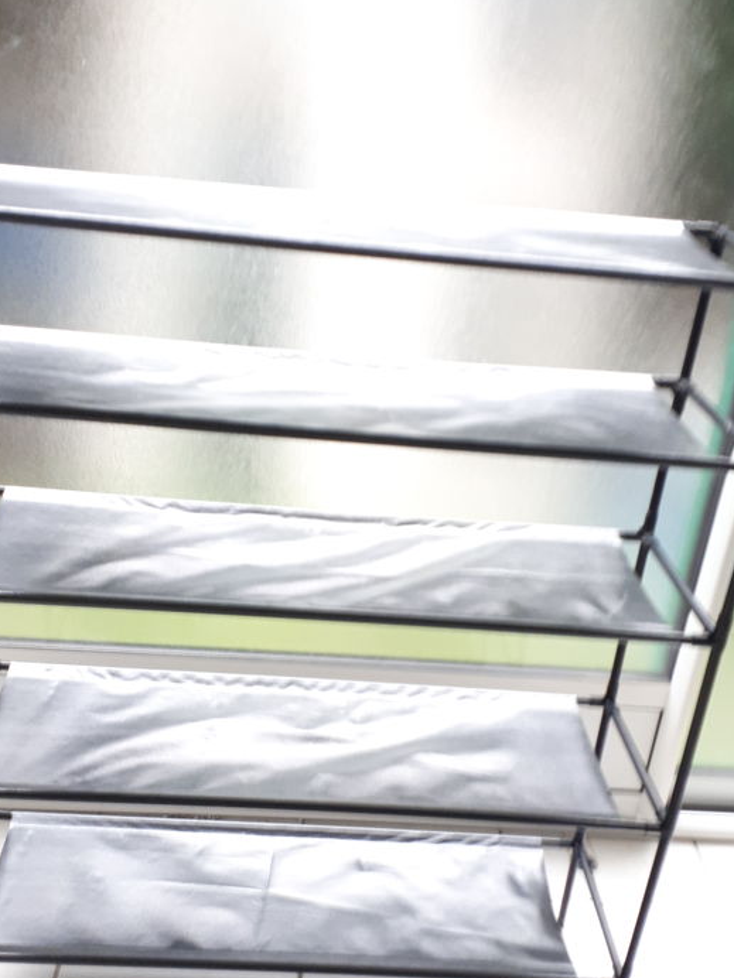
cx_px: 339
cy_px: 598
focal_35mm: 39
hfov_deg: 36.8
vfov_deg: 47.5
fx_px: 1103
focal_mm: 3.6
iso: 200
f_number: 1.9
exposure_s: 1/17
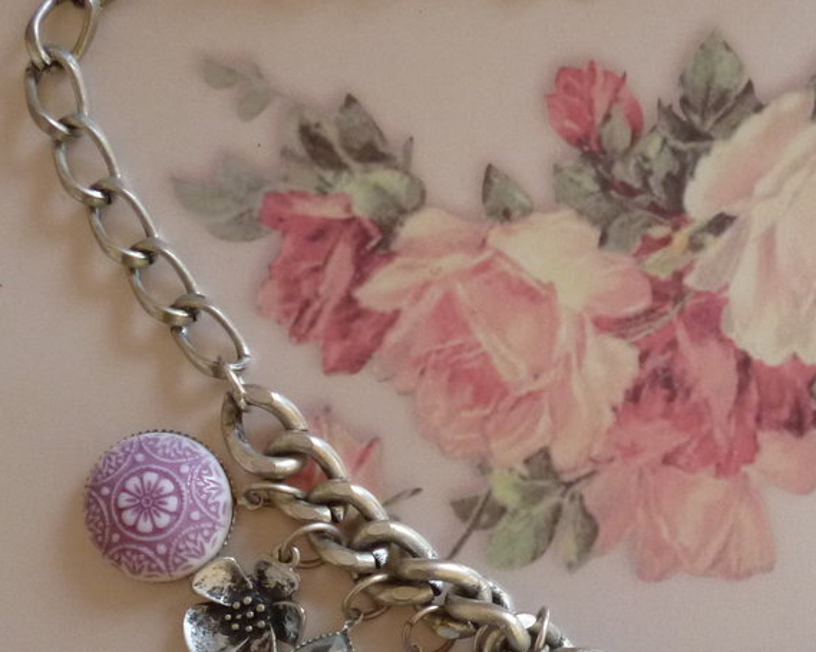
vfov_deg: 23.2
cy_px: 585
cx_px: 604
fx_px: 1545
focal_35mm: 64
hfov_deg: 29.2
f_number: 3.1
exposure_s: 1/60
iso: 250
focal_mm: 5
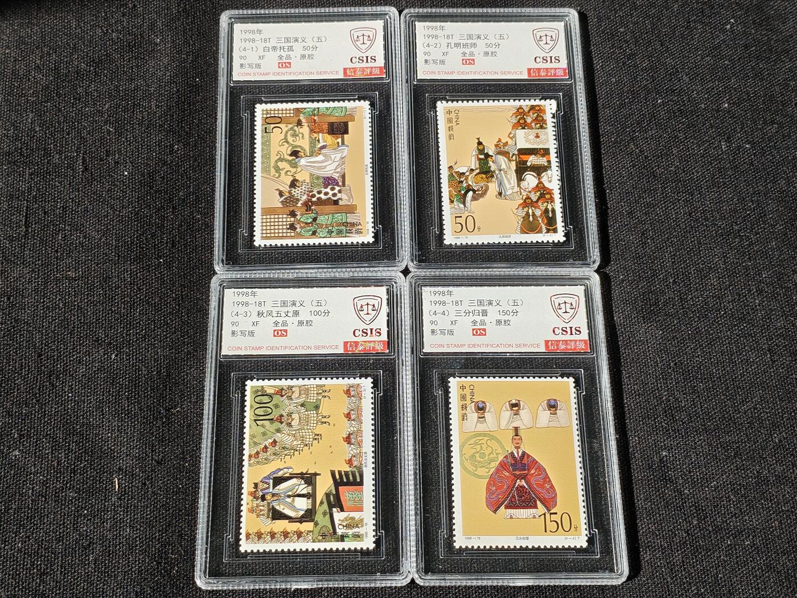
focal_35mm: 49
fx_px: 1128
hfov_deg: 38.9
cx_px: 398
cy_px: 299
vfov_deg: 29.7
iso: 50
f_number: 1.5
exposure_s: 1/2529
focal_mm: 4.94
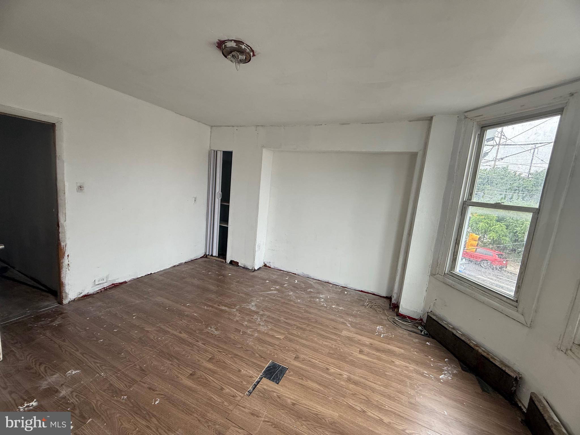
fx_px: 235
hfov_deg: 102.1
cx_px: 290
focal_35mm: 14
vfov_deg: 85.7
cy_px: 218
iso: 125
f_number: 2.2
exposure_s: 1/99
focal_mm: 2.22
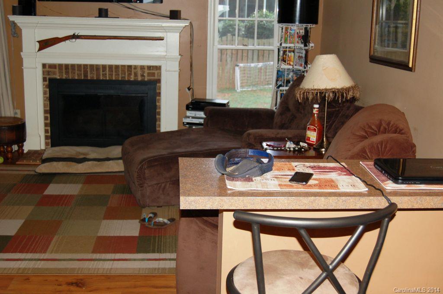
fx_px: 571
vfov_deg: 28.8
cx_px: 222
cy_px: 147
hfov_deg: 42.4
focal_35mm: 46
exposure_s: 1/60
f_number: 4.5
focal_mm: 31
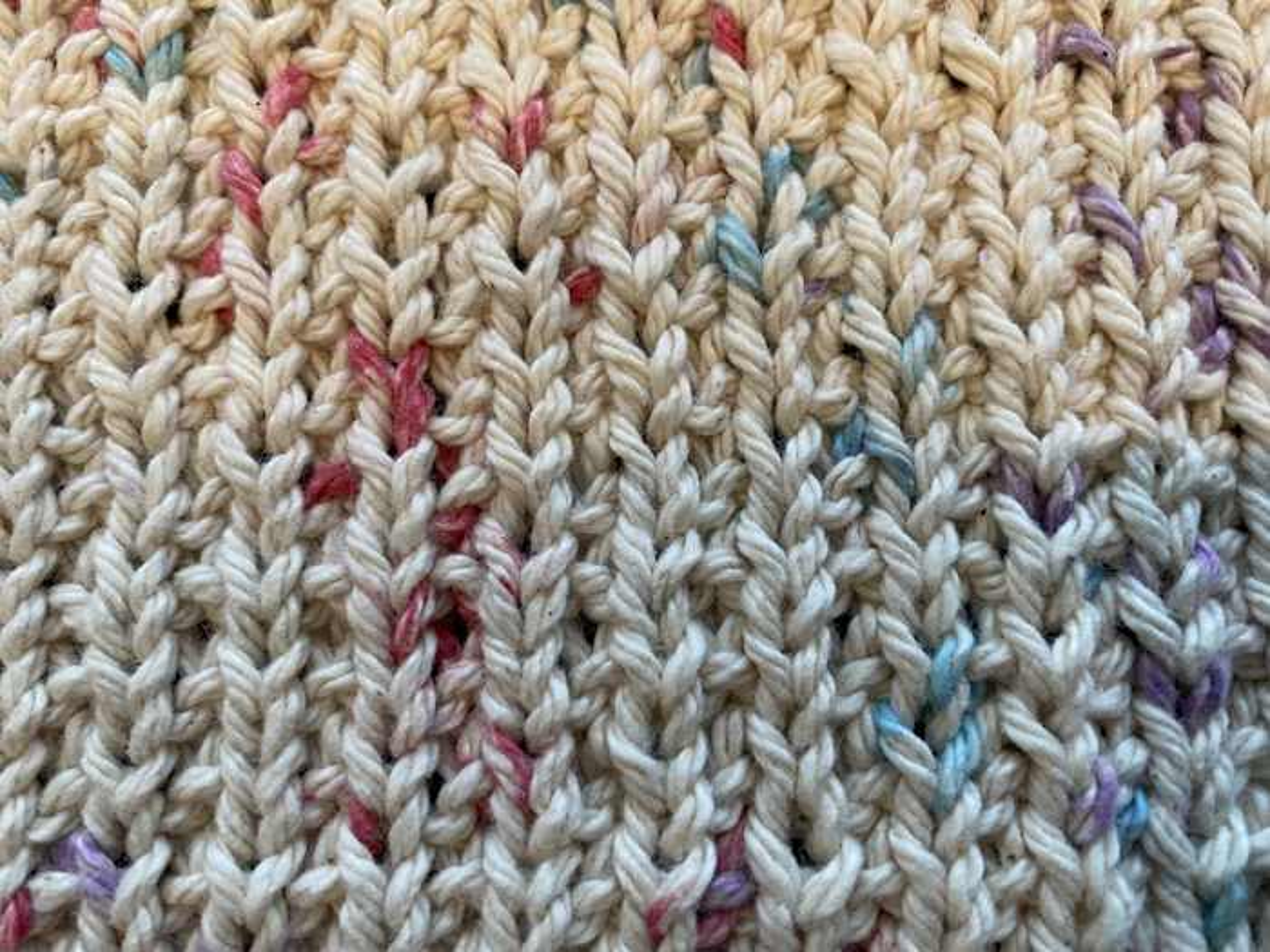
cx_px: 635
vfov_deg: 53.1
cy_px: 476
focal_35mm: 26
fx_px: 954
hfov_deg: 67.3
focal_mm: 4.25
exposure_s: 1/60
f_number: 1.8
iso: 125
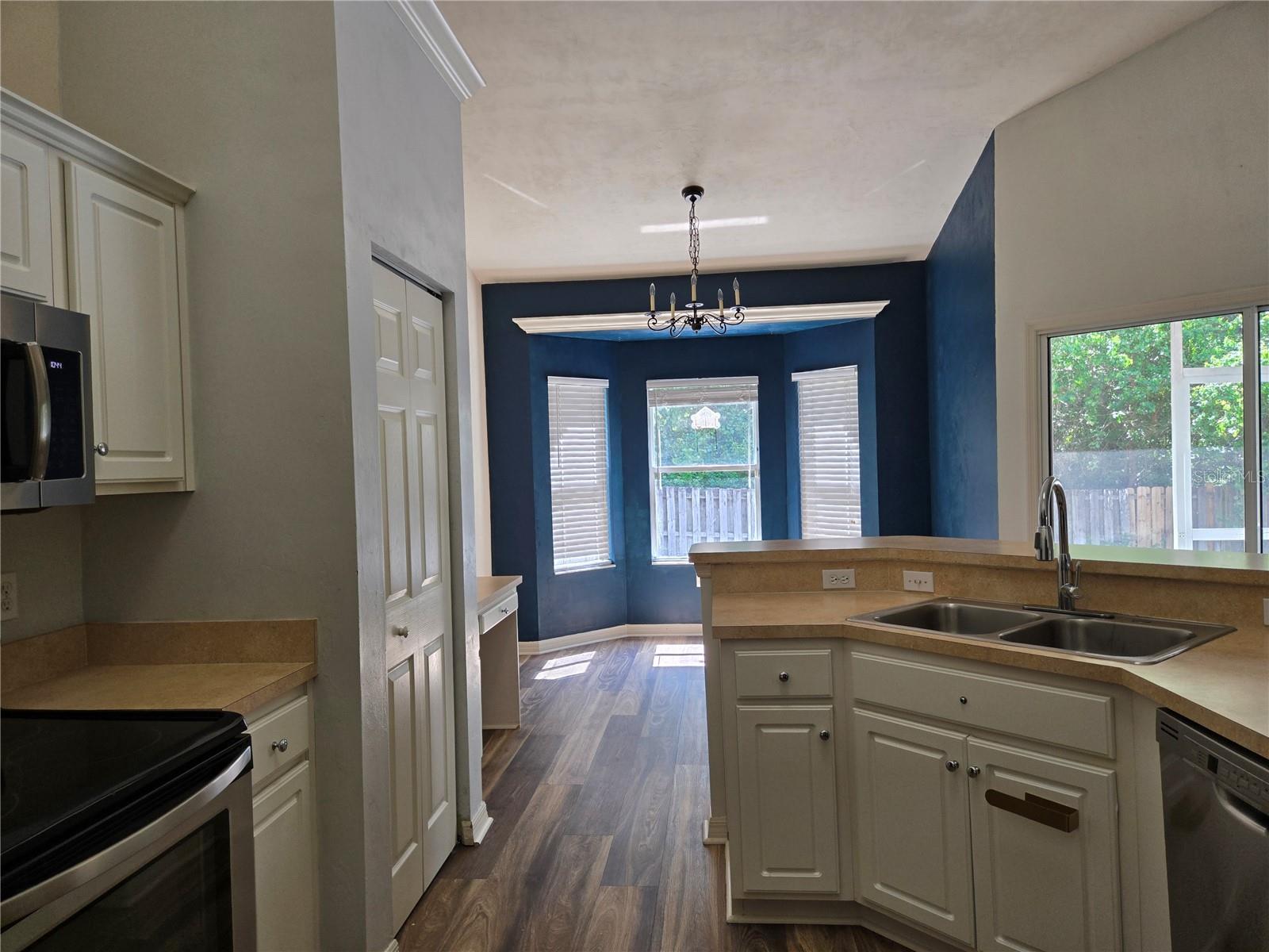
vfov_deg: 58.9
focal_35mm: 23
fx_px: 843
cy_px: 476
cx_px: 634
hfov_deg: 73.9
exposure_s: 1/180
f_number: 1.8
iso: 100
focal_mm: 5.4
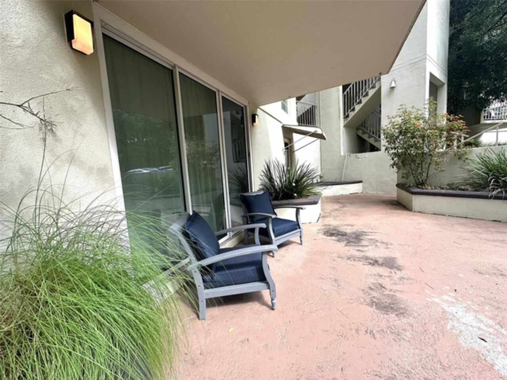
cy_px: 190
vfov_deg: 85.7
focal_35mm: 14
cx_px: 254
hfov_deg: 102.1
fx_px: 205
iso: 40
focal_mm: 2.22
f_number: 2.2
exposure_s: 1/220
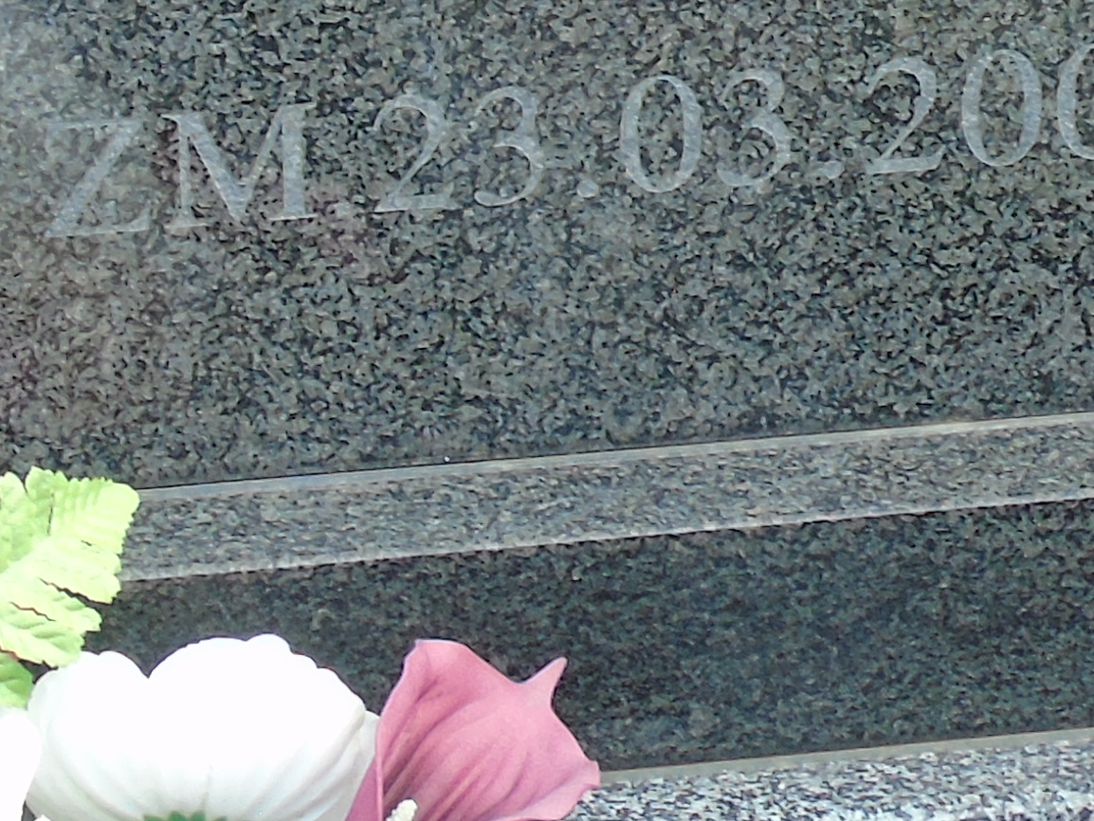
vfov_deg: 6.1
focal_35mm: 241
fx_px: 7618
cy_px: -173
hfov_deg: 8.2
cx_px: 682
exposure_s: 1/60
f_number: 4.3
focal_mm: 9.6
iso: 80
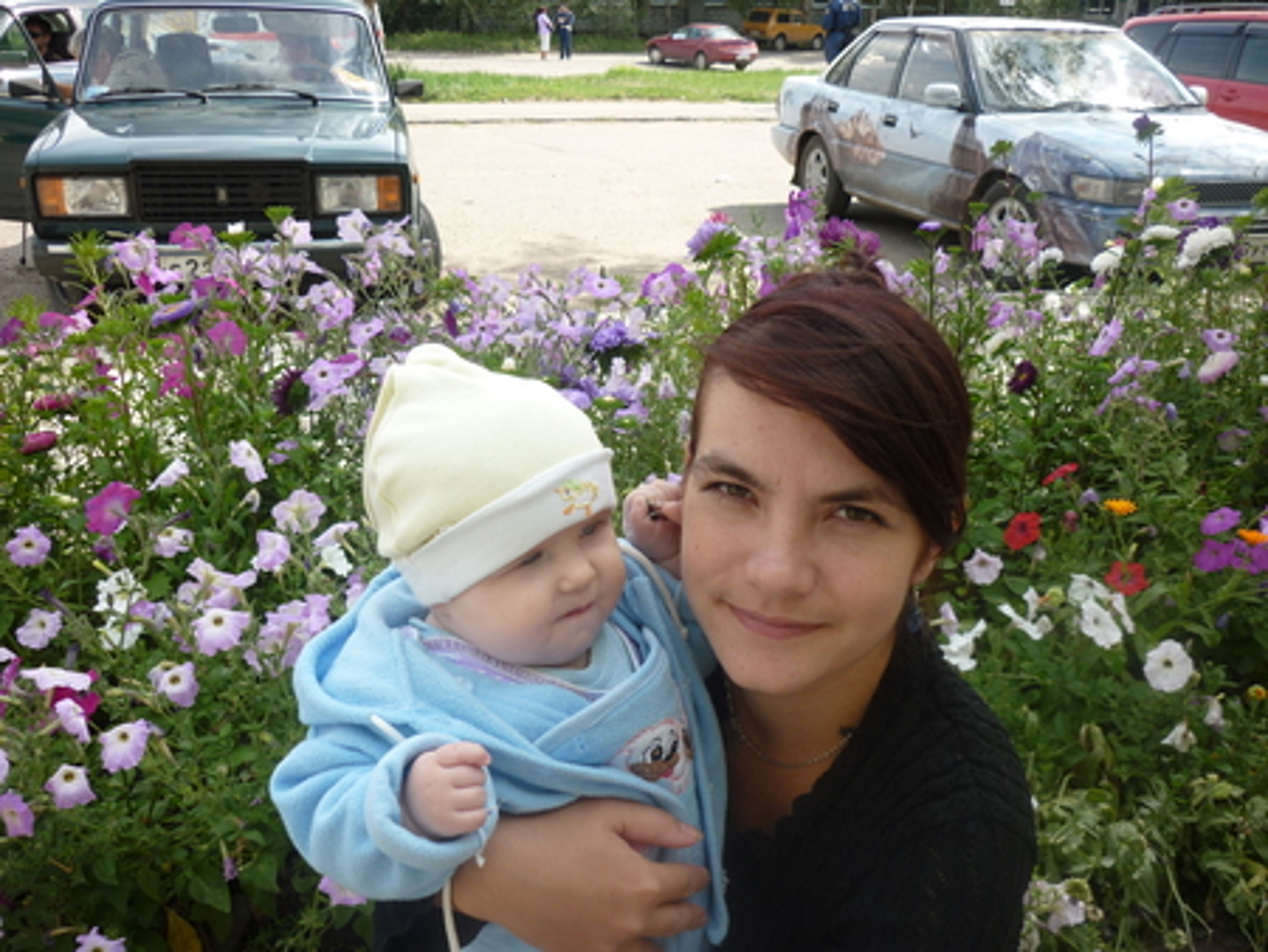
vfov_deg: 43.0
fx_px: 1209
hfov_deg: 55.3
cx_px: 634
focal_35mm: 33
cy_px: 476
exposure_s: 1/500
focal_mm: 5.5
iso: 80
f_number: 2.8
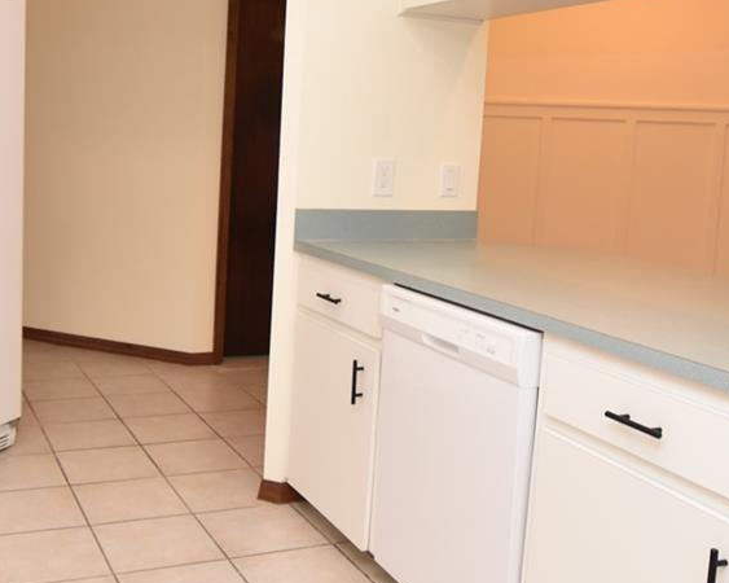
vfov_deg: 37.2
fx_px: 863
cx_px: 268
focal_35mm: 40
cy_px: 245
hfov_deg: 45.4
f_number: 4
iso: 200
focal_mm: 10
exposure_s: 1/60
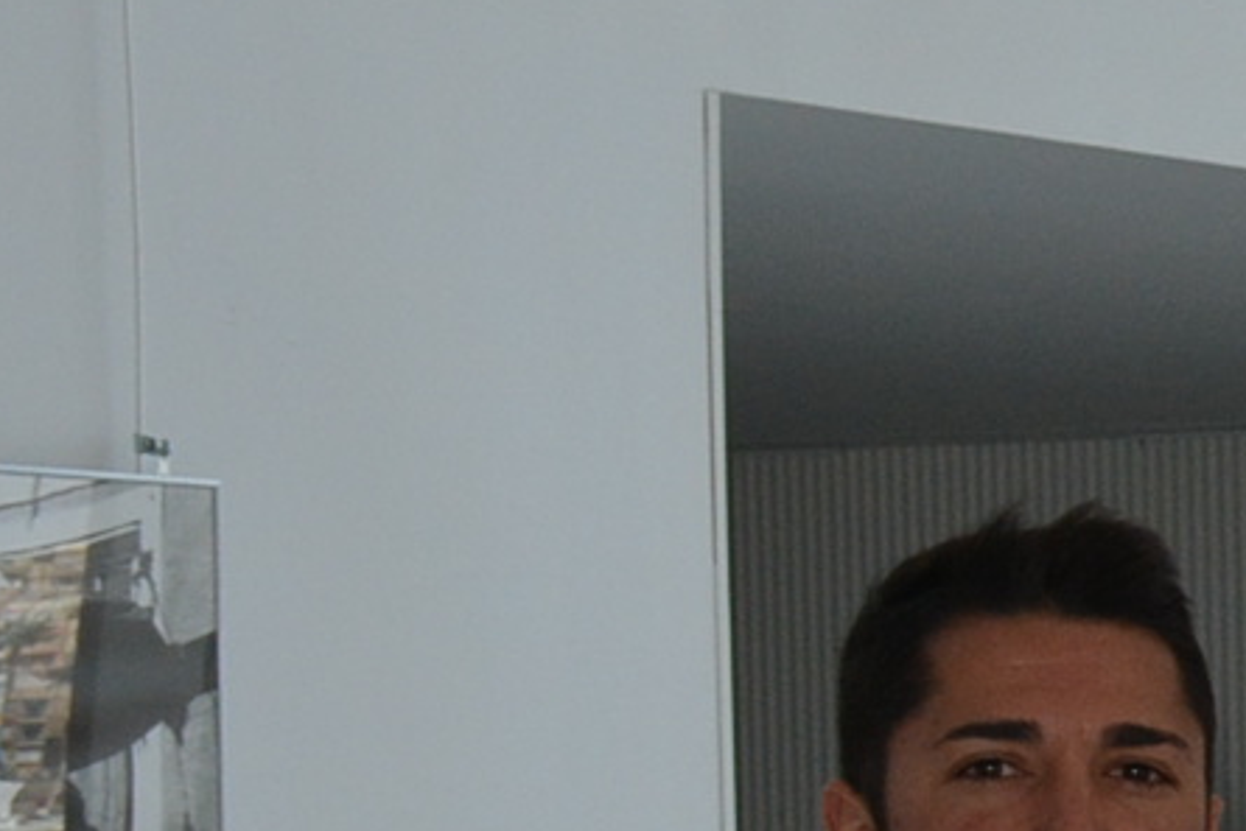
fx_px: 8737
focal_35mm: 252
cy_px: 2068
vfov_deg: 5.3
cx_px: 4110
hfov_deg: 7.0
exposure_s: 1/200
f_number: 9
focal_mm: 25
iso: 400
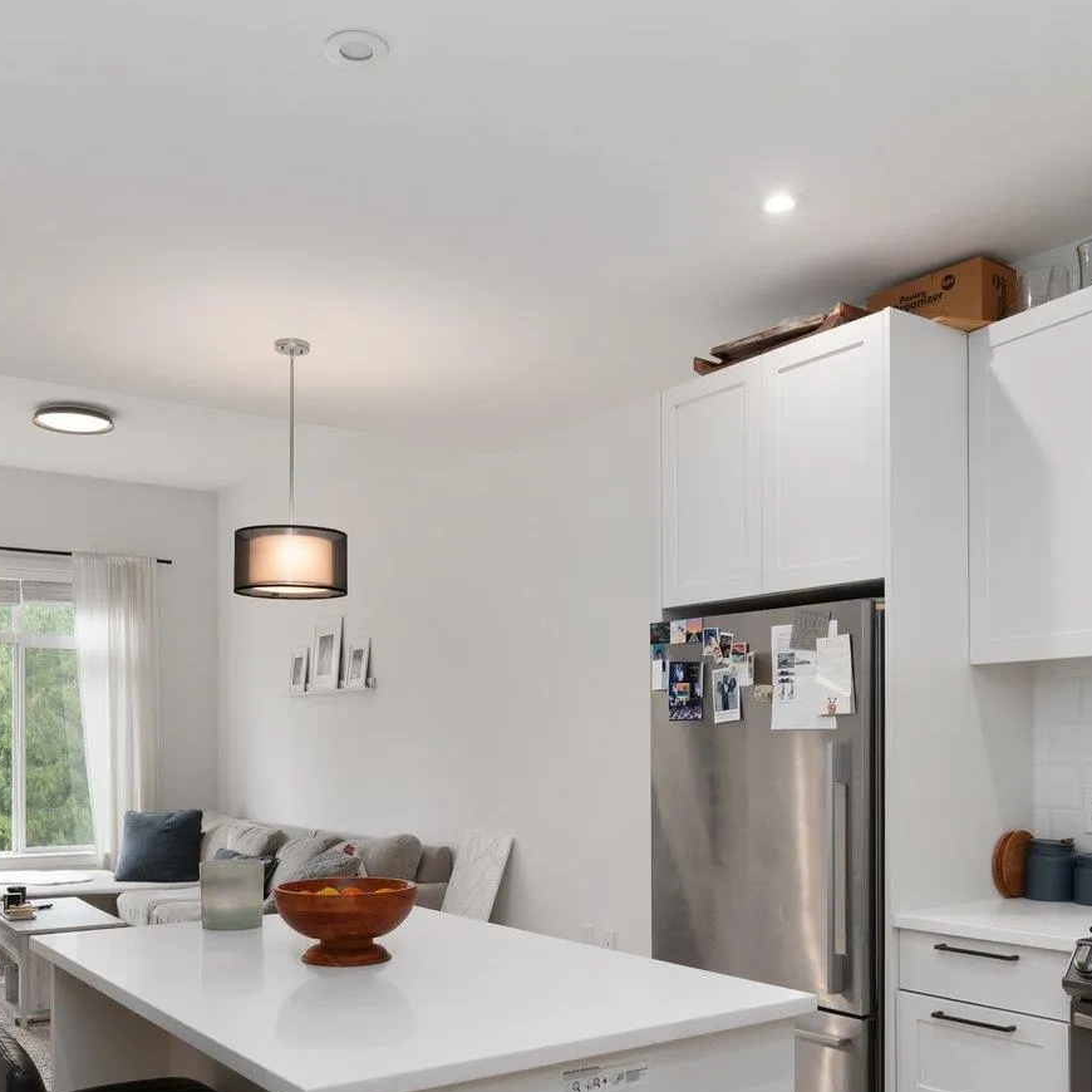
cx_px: 508
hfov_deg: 51.1
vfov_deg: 49.9
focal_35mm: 32
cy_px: 752
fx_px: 1142
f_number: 7.1
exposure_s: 1/25
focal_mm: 16
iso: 100
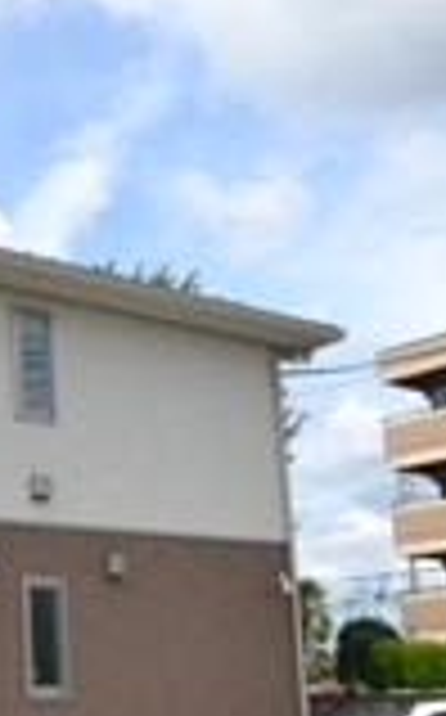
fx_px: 1053
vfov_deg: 37.1
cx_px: -95
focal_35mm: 54
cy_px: 489
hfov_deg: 22.0
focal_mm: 14
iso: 3200
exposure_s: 1/1000
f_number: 16
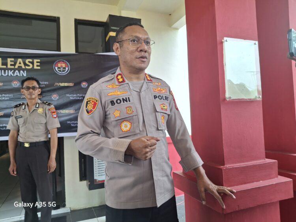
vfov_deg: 54.9
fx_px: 214
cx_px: 148
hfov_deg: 69.4
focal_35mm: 25
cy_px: 111
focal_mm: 4.69
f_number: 1.8
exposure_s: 1/100
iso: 50
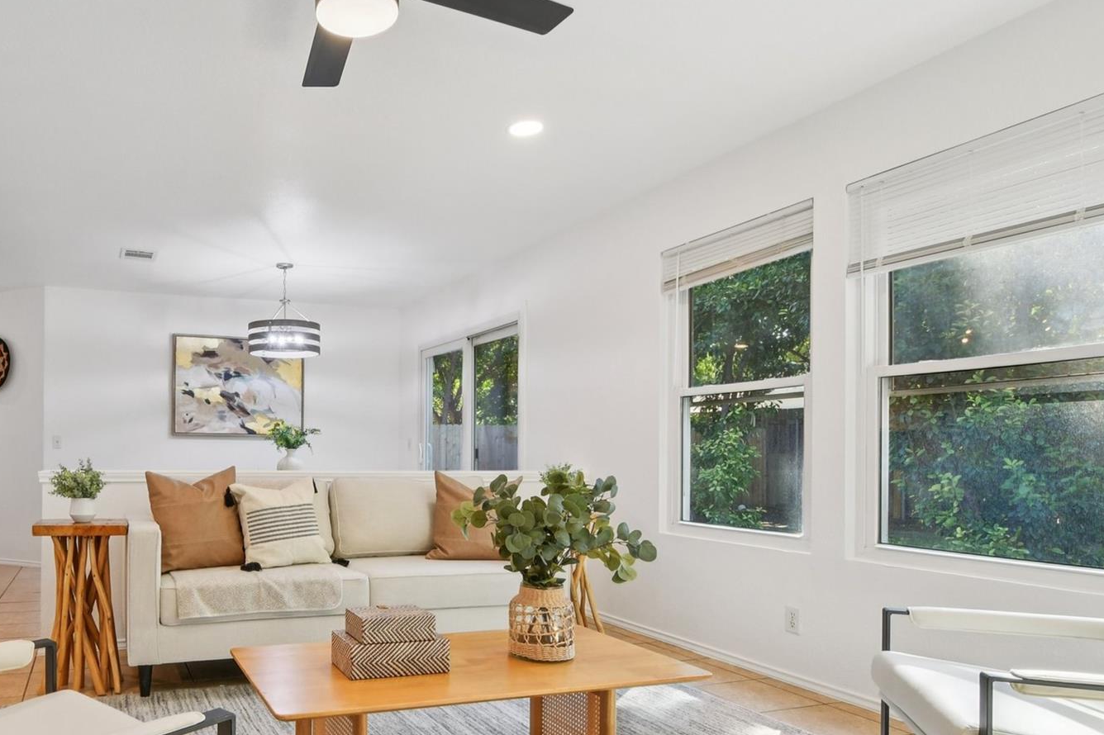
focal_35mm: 23
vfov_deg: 54.9
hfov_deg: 73.2
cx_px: 345
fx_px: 705
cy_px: 413
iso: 400
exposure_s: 1/40
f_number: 8
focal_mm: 10
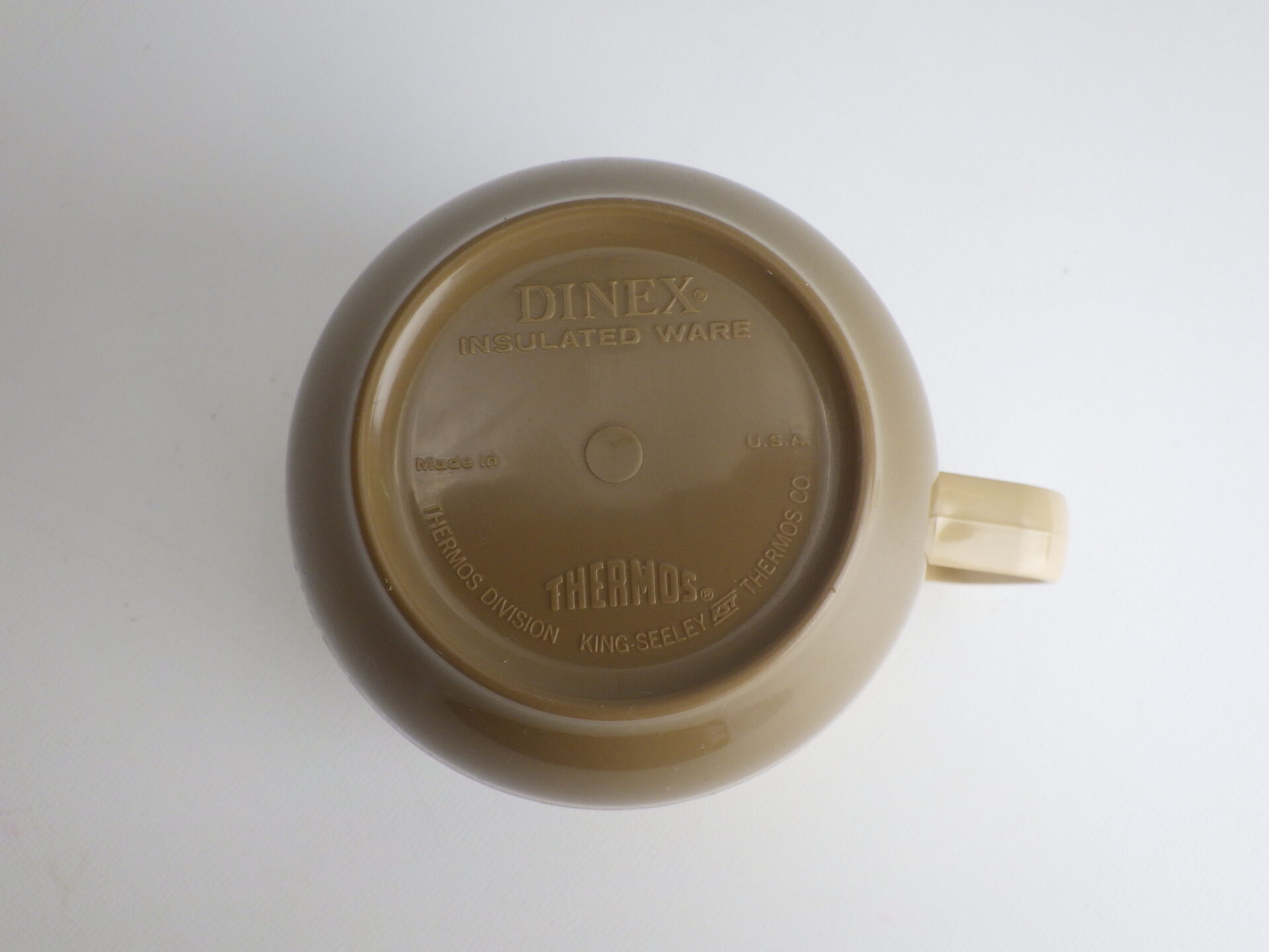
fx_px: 1246
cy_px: 476
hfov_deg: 54.0
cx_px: 634
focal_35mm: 34
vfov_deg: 41.8
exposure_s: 1/100
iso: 125
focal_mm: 6.1
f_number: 3.8
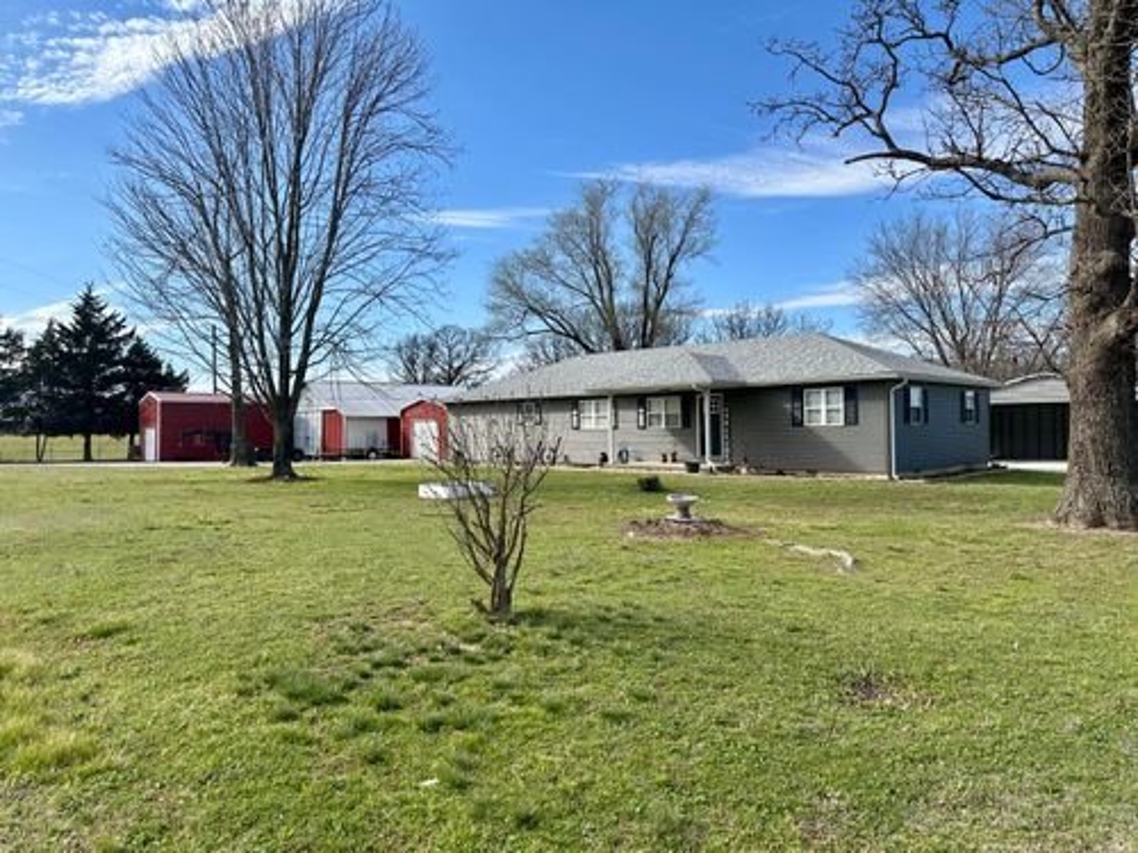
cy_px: 426
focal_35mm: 24
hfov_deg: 71.6
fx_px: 789
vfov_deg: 56.8
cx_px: 569
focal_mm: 6.86
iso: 80
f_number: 1.78
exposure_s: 1/4016
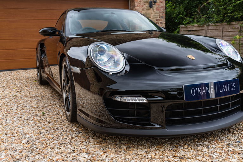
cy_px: 81
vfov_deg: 37.9
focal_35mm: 35
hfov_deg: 54.4
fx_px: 236
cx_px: 122
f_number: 6.3
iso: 250
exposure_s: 1/60
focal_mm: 35
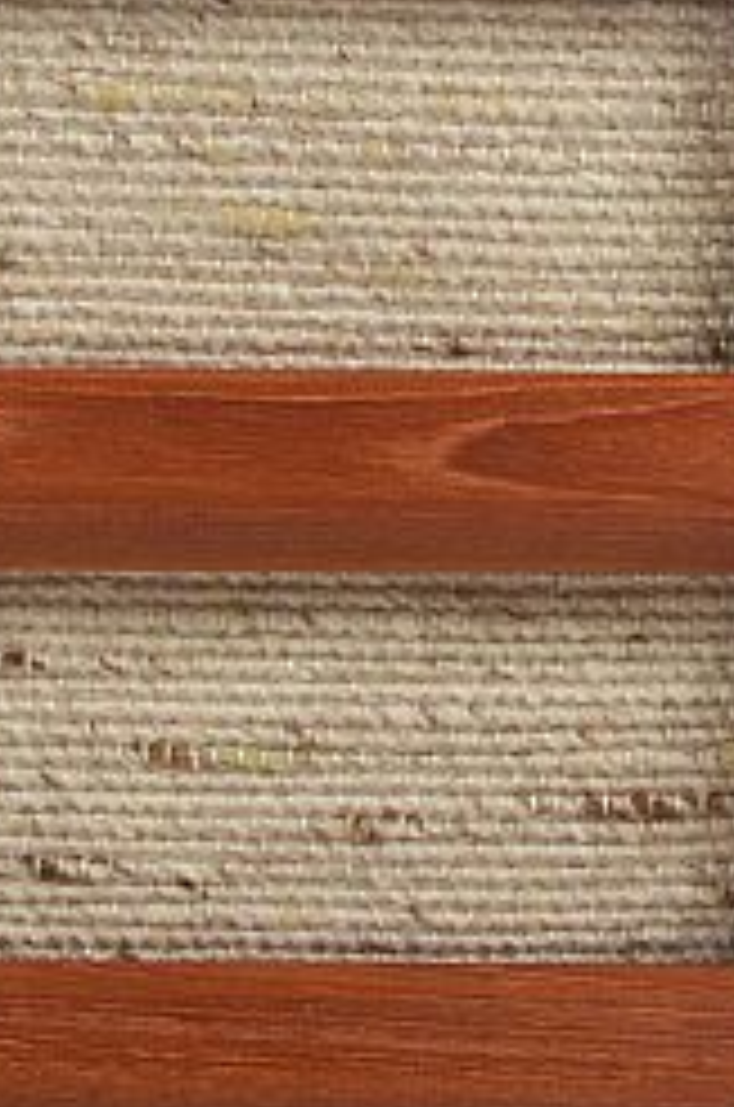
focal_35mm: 294
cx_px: 1536
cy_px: 284
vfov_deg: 7.0
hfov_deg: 4.6
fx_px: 9029
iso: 100
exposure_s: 1/160
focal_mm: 32
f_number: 22
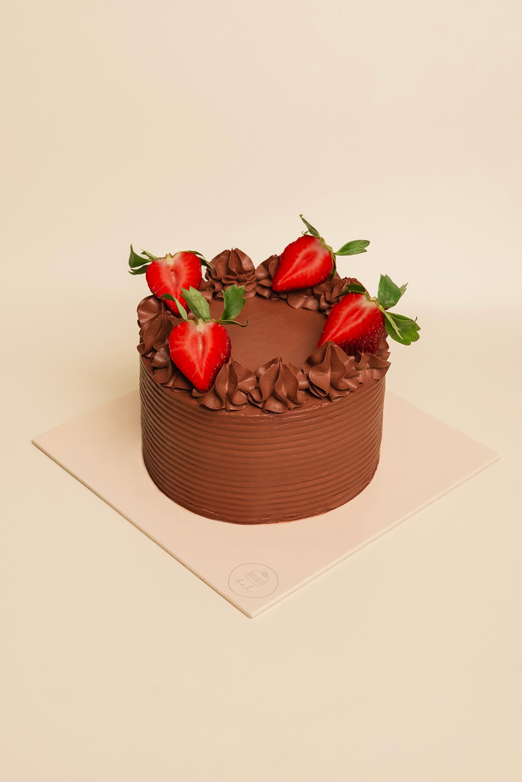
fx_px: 1130
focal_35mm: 52
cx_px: 261
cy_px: 391
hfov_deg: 26.0
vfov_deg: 38.2
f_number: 8
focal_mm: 35
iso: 800
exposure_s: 1/125
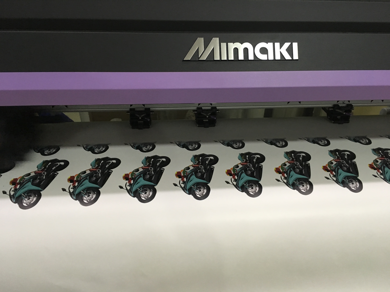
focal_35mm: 29
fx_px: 327
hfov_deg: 61.7
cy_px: 146
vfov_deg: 48.2
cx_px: 195
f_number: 2.2
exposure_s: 1/20
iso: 200
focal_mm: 4.15
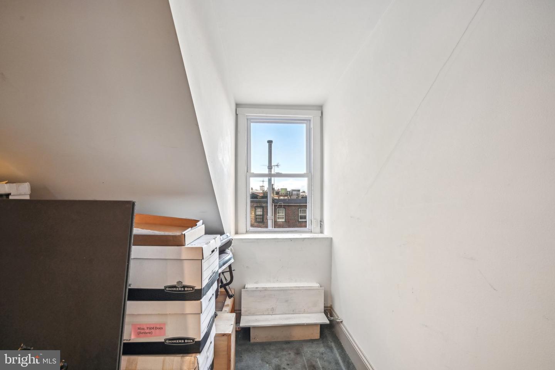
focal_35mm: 16
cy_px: 185
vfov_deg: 73.7
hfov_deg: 96.7
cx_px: 278
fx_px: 247
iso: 400
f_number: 8
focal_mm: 16
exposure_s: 1/60
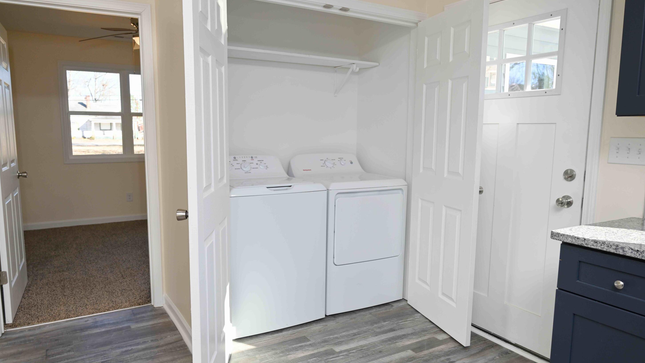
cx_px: 312
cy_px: 185
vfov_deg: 44.4
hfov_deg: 71.9
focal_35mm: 26
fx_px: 445
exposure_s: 1/125
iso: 200
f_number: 5.6
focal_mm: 24
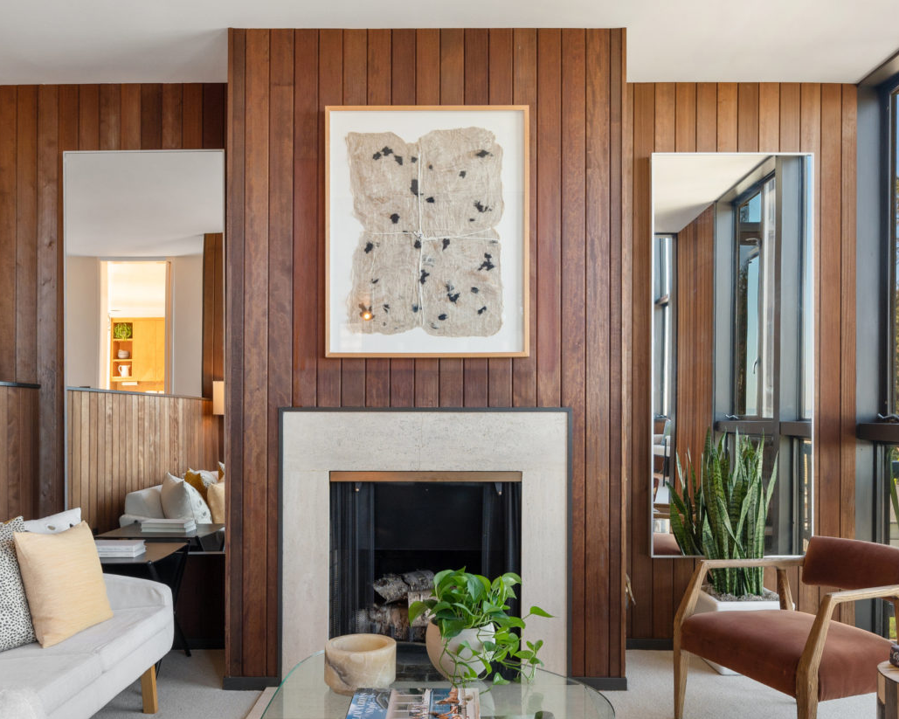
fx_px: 745
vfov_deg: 49.5
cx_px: 436
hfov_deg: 62.2
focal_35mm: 28
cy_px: 537
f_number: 9
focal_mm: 16
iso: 200
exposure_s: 1/20
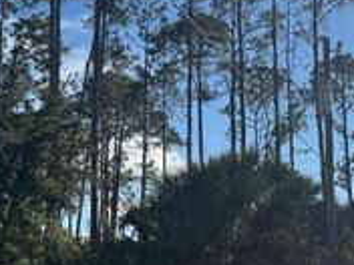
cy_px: 154
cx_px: 197
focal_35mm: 68
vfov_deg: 21.6
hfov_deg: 28.5
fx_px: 695
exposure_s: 1/5814
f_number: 1.78
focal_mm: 6.76
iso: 80
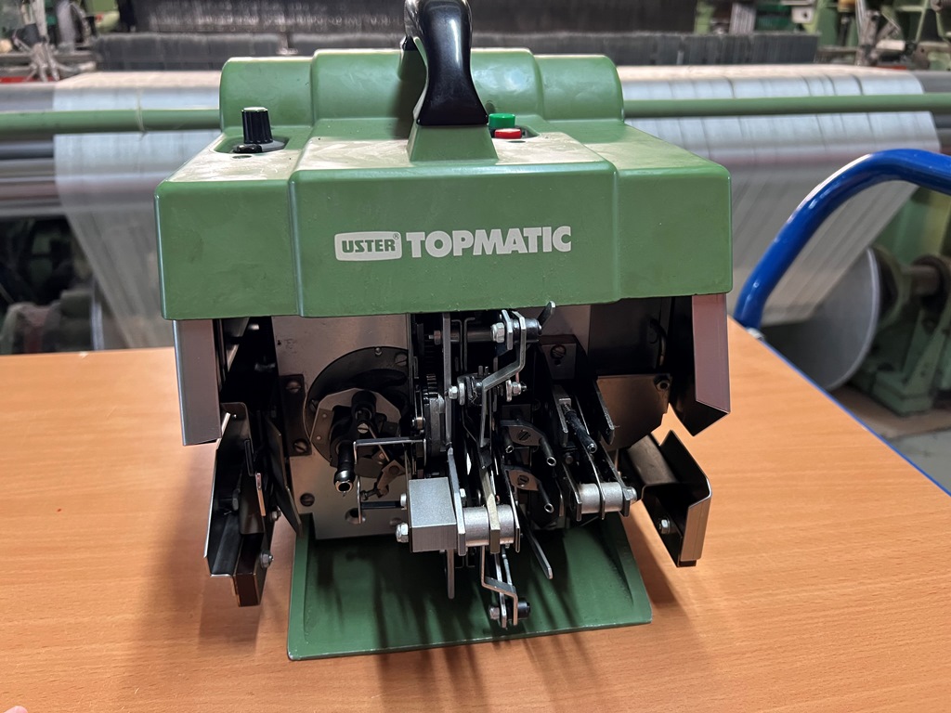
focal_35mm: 26
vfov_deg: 53.1
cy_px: 356
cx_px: 476
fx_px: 714
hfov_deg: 67.3
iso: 250
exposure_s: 1/50
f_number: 1.5
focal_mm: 5.7
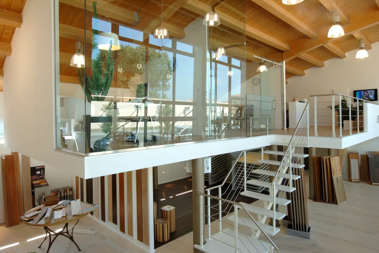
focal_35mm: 24
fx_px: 248
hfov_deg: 74.8
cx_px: 191
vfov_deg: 54.1
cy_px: 122
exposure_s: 1/5
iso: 100
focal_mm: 15
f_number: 16
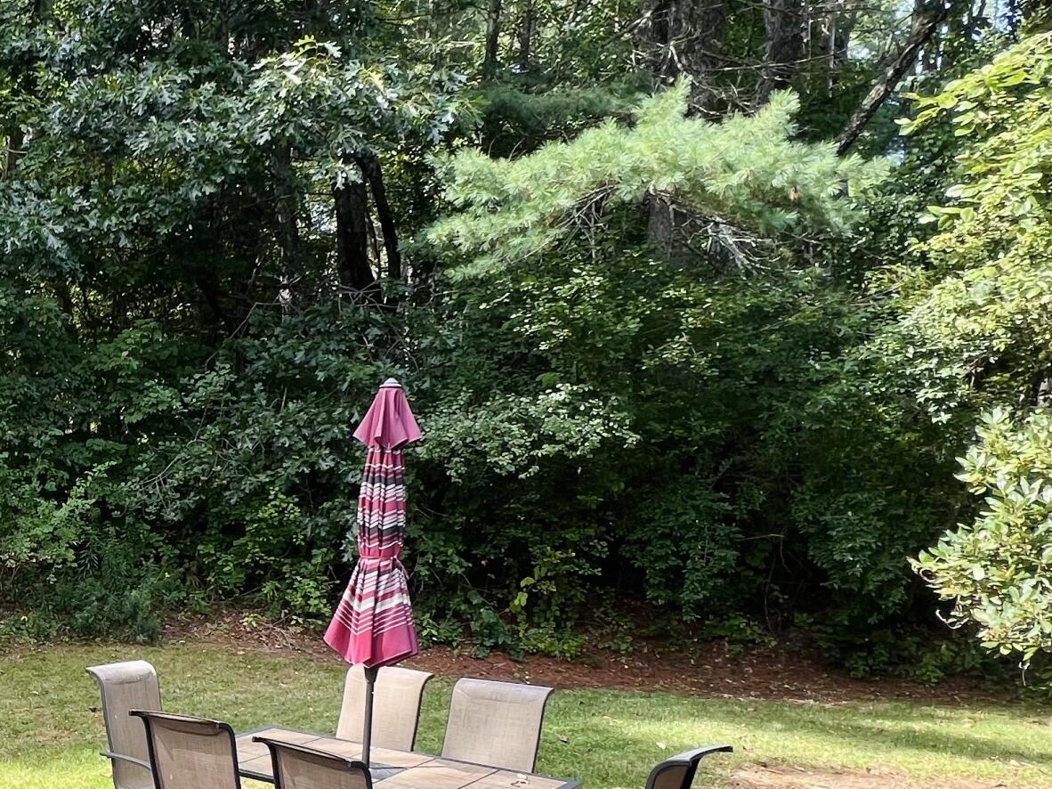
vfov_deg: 41.6
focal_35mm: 33
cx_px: -18
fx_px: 1003
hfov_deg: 45.8
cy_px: 596
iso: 32
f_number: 1.8
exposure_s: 1/135
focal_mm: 1.57
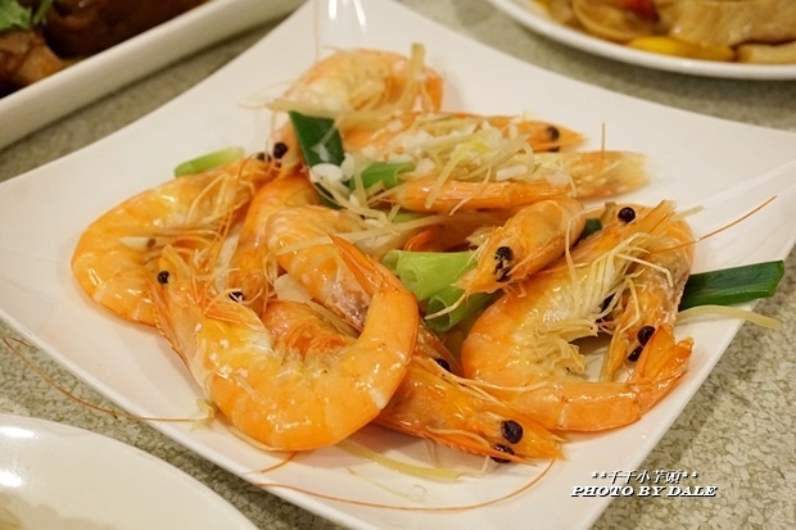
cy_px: 265
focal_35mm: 46
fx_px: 1028
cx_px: 398
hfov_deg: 42.3
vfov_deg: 28.9
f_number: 5.6
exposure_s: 1/60
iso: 2000
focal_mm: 31
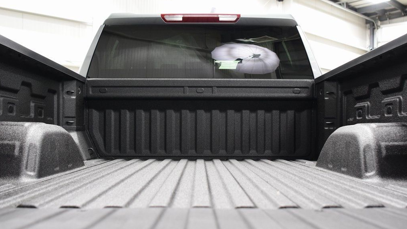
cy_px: 134
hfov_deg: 52.8
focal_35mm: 38
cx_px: 202
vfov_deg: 31.1
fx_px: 410
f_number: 3.2
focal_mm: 24
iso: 1600
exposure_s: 1/60
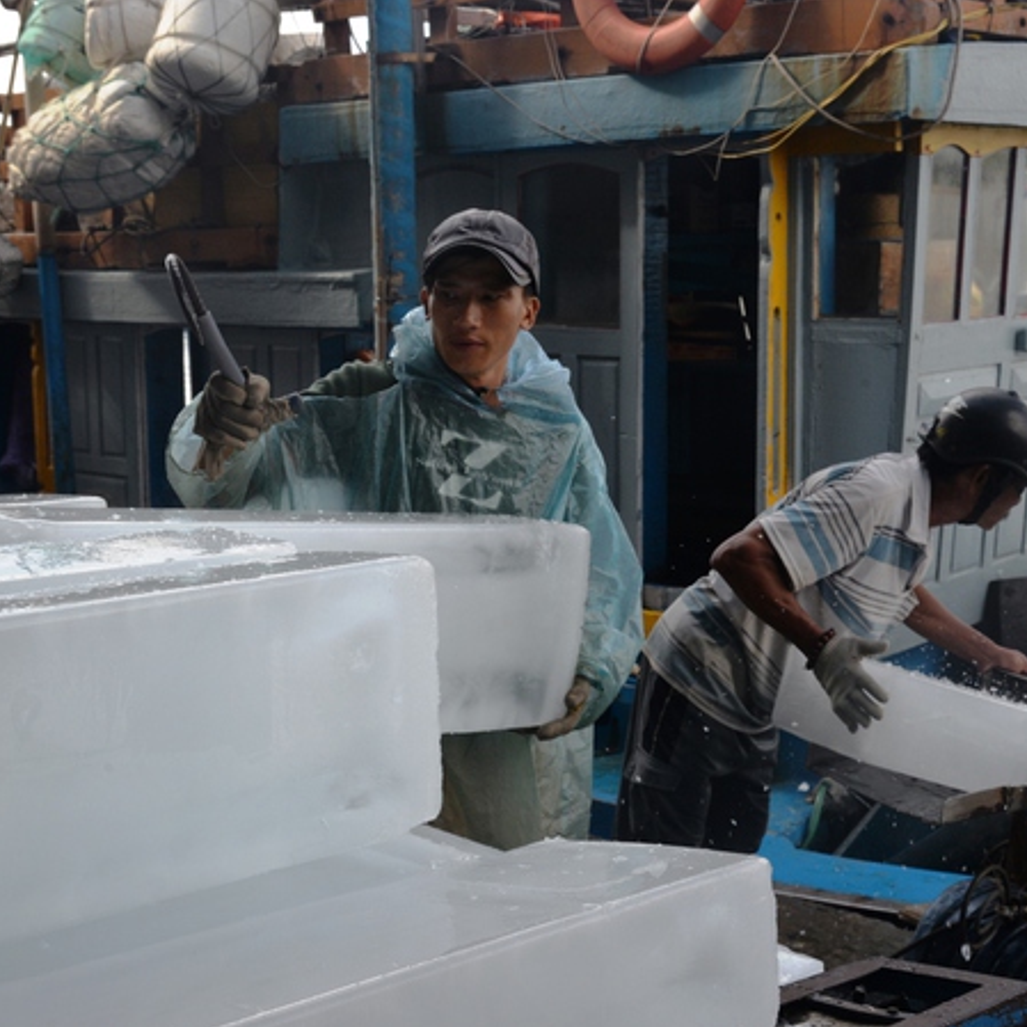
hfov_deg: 30.0
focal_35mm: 57
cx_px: 489
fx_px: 1913
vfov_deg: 30.0
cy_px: 519
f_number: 10
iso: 800
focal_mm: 44
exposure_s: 1/400
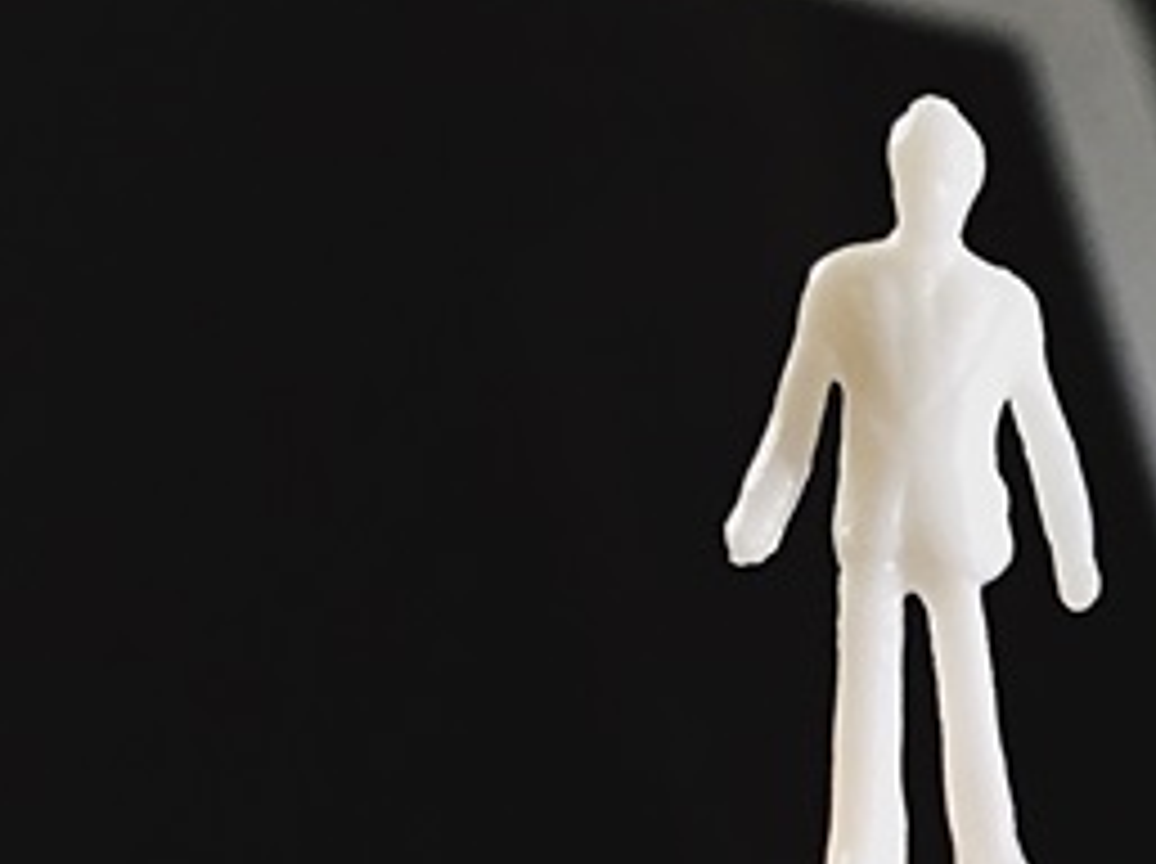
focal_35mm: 91
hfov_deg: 19.0
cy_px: 1156
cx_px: 1714
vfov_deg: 15.4
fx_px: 3035
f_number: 2.2
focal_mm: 4.15
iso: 125
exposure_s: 1/17
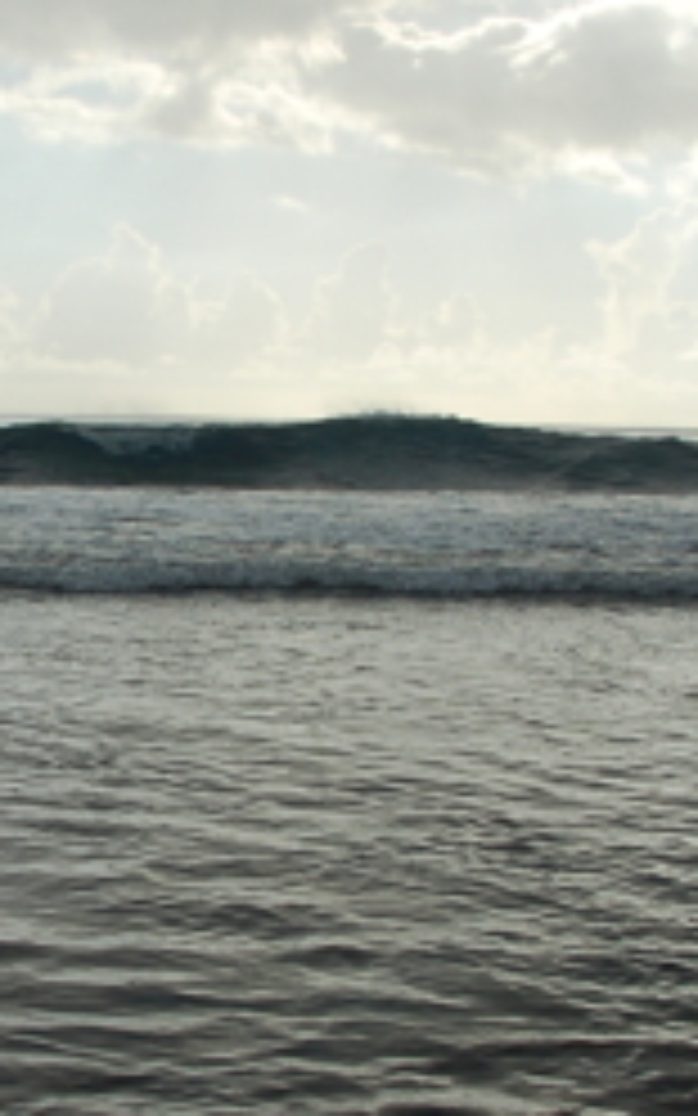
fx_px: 1857
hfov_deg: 20.7
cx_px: 36
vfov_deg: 33.4
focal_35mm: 61
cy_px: 639
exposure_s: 1/400
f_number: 10
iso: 200
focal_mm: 18
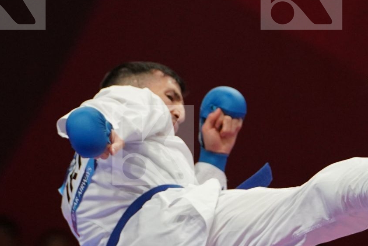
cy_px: 145
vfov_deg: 2.0
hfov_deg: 3.0
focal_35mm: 676
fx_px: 6911
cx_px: 301
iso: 2500
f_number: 4
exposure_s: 1/1000
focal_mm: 211
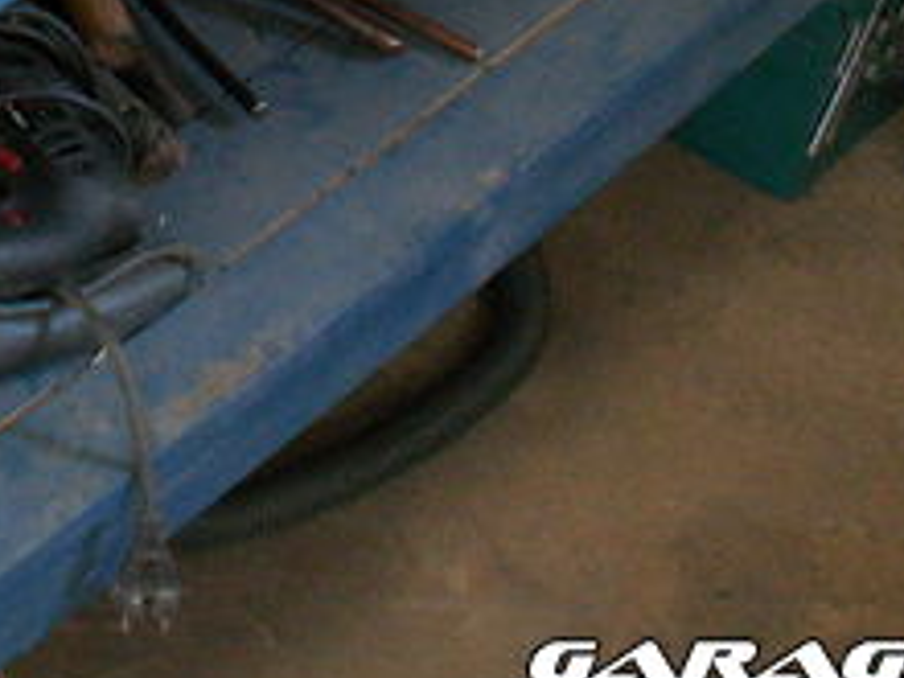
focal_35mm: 102
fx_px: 2664
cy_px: -284
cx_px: -82
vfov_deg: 13.8
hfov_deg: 18.5
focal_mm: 5.86
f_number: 2.8
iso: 160
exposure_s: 1/20
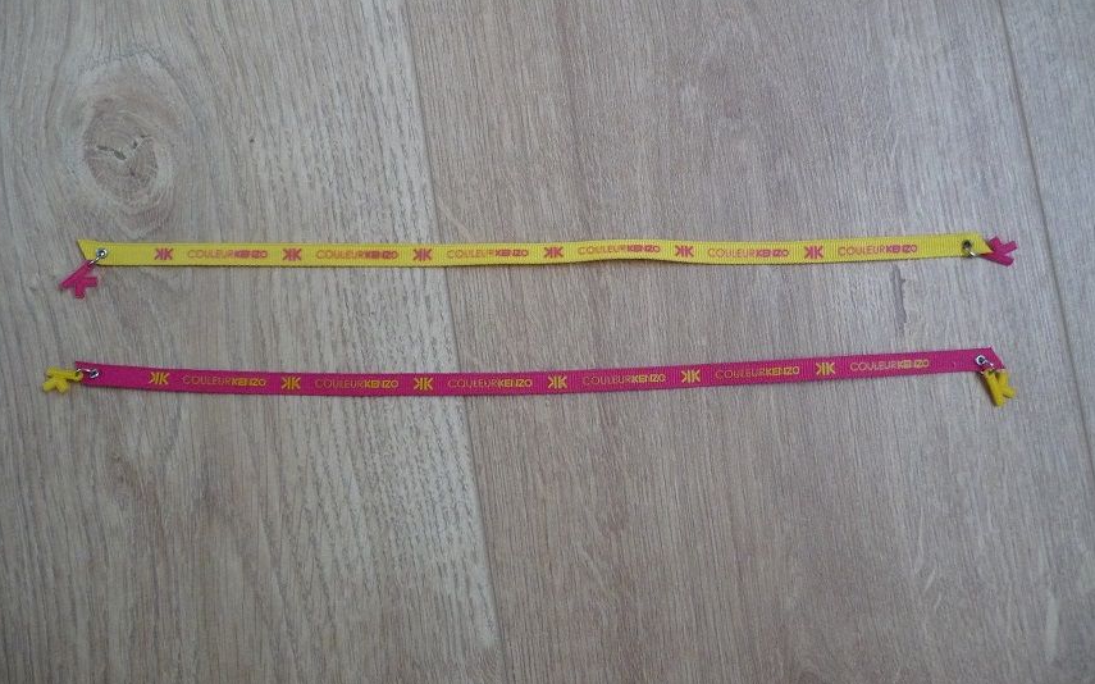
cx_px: 547
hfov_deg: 62.9
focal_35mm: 30
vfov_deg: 41.8
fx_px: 895
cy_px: 327
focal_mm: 4.7
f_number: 3.3
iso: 400
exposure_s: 1/25
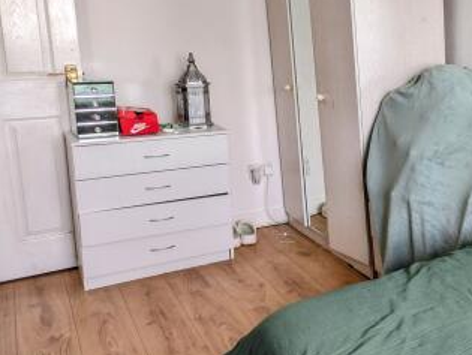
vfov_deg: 36.7
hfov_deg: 40.1
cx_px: 502
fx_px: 532
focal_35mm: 39
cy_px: 137
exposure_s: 1/103
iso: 41
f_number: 1.95
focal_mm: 2.23
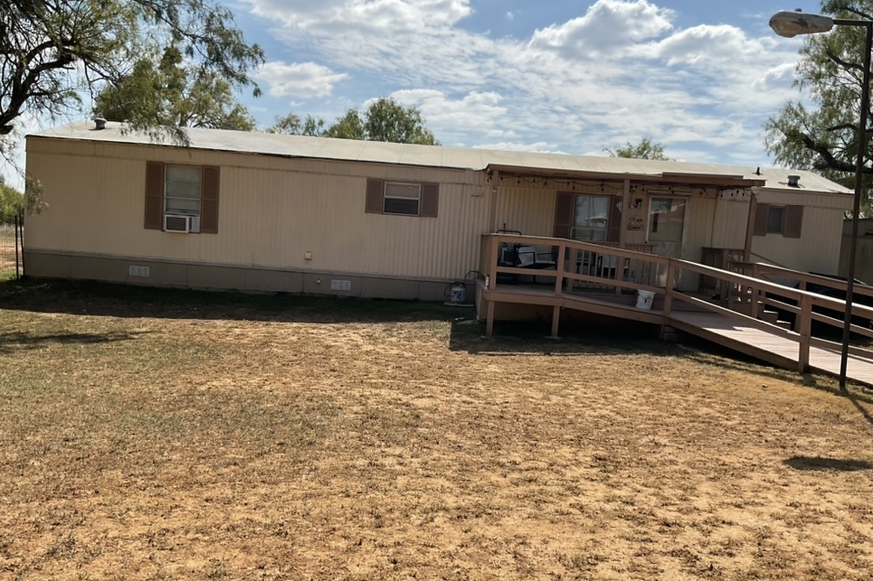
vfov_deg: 41.1
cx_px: 437
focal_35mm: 32
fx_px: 776
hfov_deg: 58.7
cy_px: 317
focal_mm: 3
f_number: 1.8
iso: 16
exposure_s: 1/2801
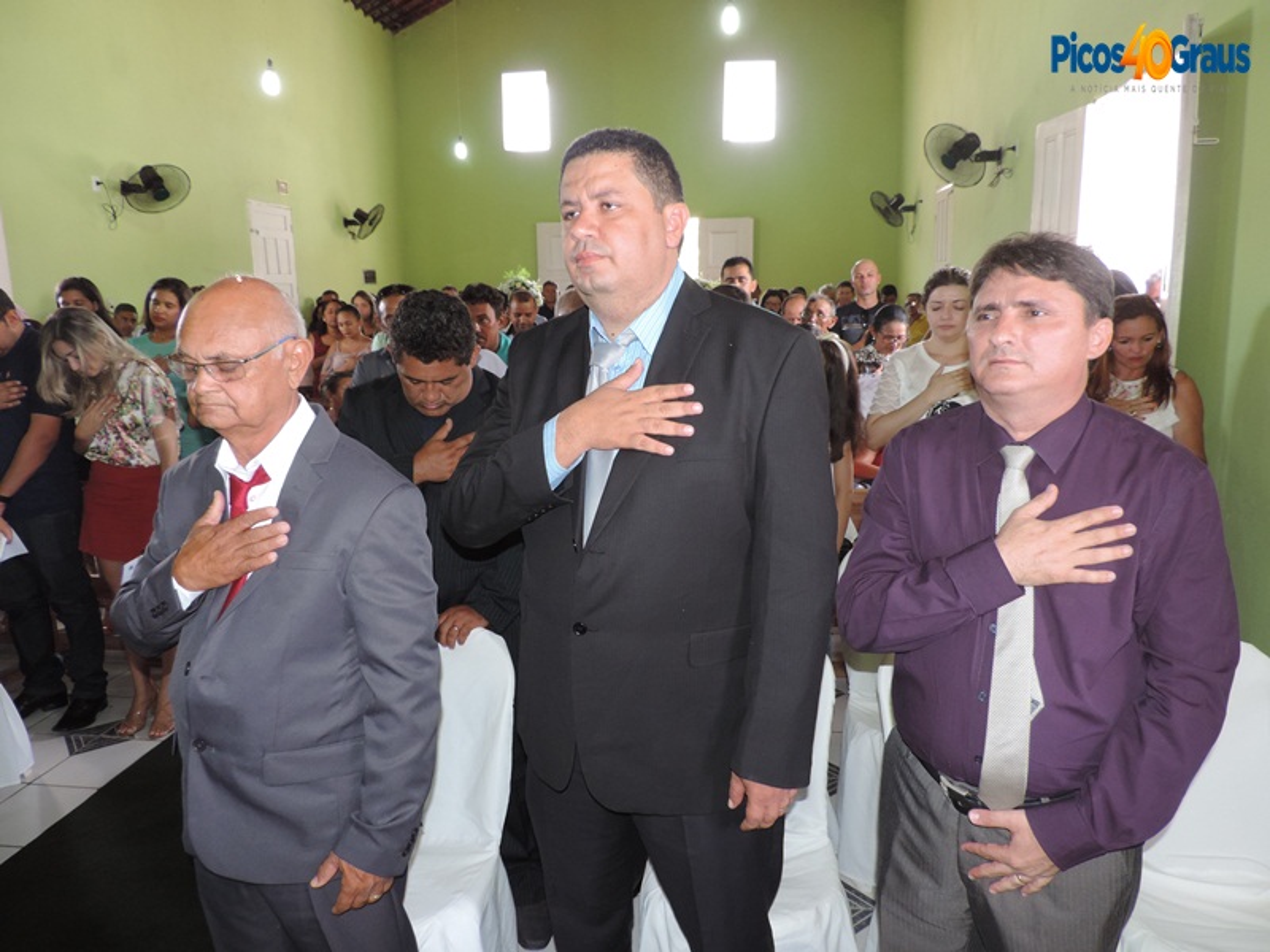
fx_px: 881
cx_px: 635
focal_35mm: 24
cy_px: 476
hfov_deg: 71.6
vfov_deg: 56.8
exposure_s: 1/30
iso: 200
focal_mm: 4.3
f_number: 3
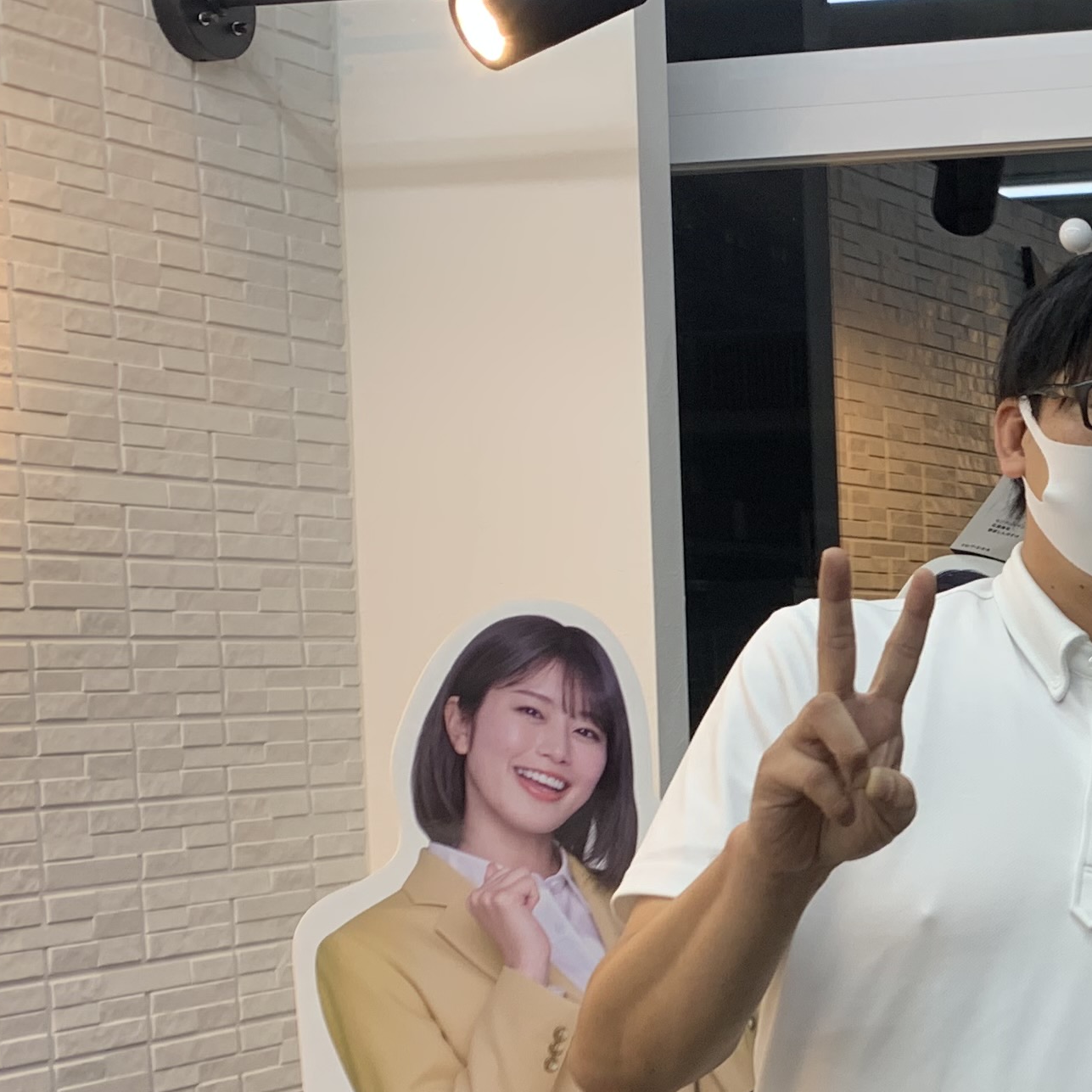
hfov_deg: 21.7
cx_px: 1414
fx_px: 2570
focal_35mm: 72
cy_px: 888
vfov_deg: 23.6
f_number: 1.8
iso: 80
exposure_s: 1/120
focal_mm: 4.25
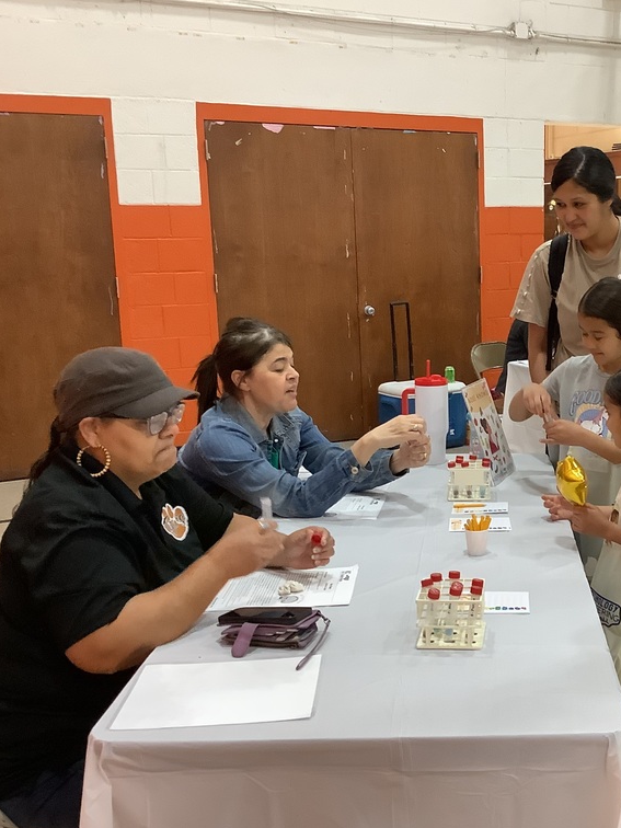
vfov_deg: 44.8
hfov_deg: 33.3
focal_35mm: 42
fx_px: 1005
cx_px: 504
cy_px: 412
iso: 320
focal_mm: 3.3
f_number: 2.4
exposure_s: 1/60
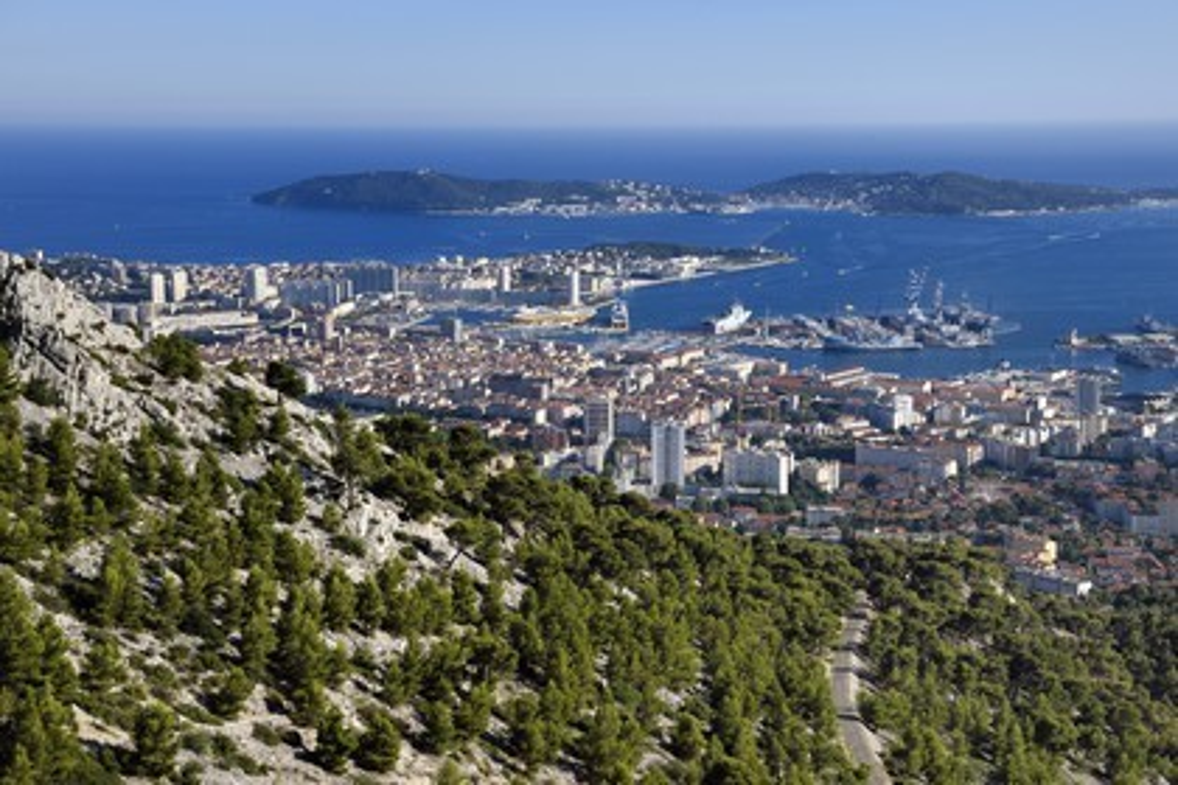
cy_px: 392
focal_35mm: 60
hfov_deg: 33.4
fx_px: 1963
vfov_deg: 22.6
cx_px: 589
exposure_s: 1/250
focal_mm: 60
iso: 200
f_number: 13
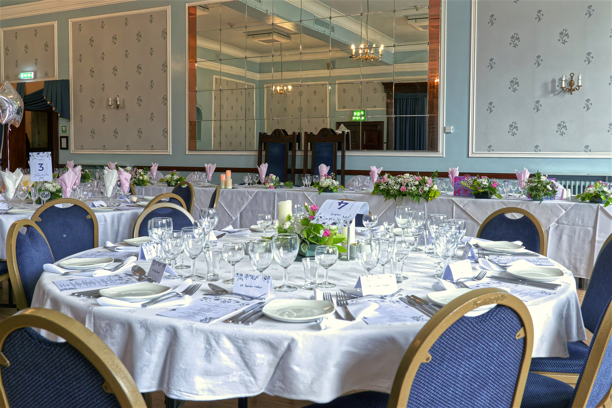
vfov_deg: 42.3
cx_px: 306
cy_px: 204
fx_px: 527
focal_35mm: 31
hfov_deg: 60.3
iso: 2000
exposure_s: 1/80
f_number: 10
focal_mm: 31
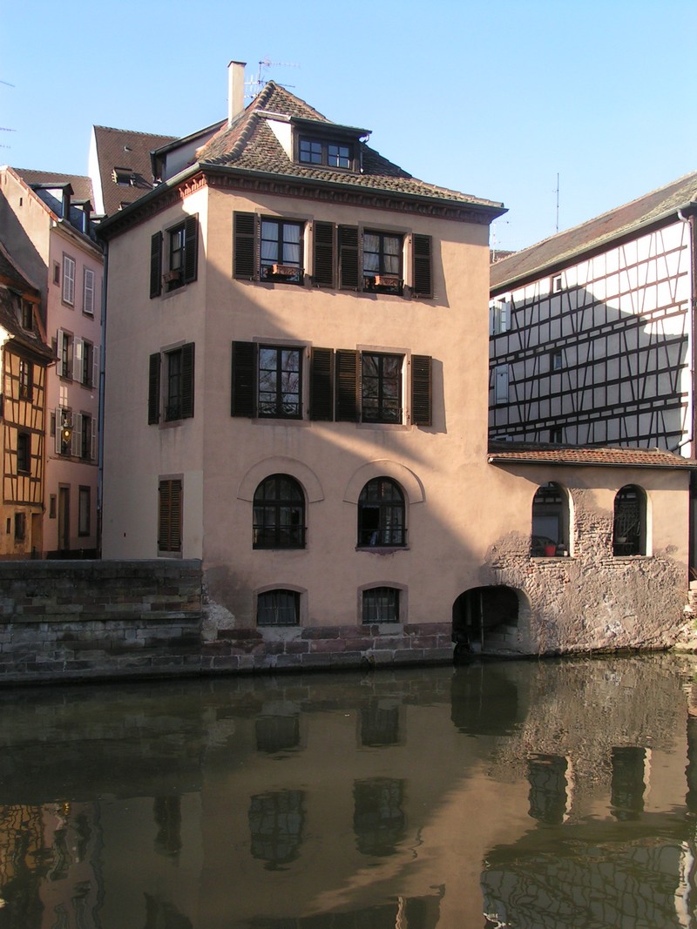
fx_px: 1101
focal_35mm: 41
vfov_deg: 45.8
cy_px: 464
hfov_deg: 35.1
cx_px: 348
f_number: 5
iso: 50
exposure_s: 1/160
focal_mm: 6.3
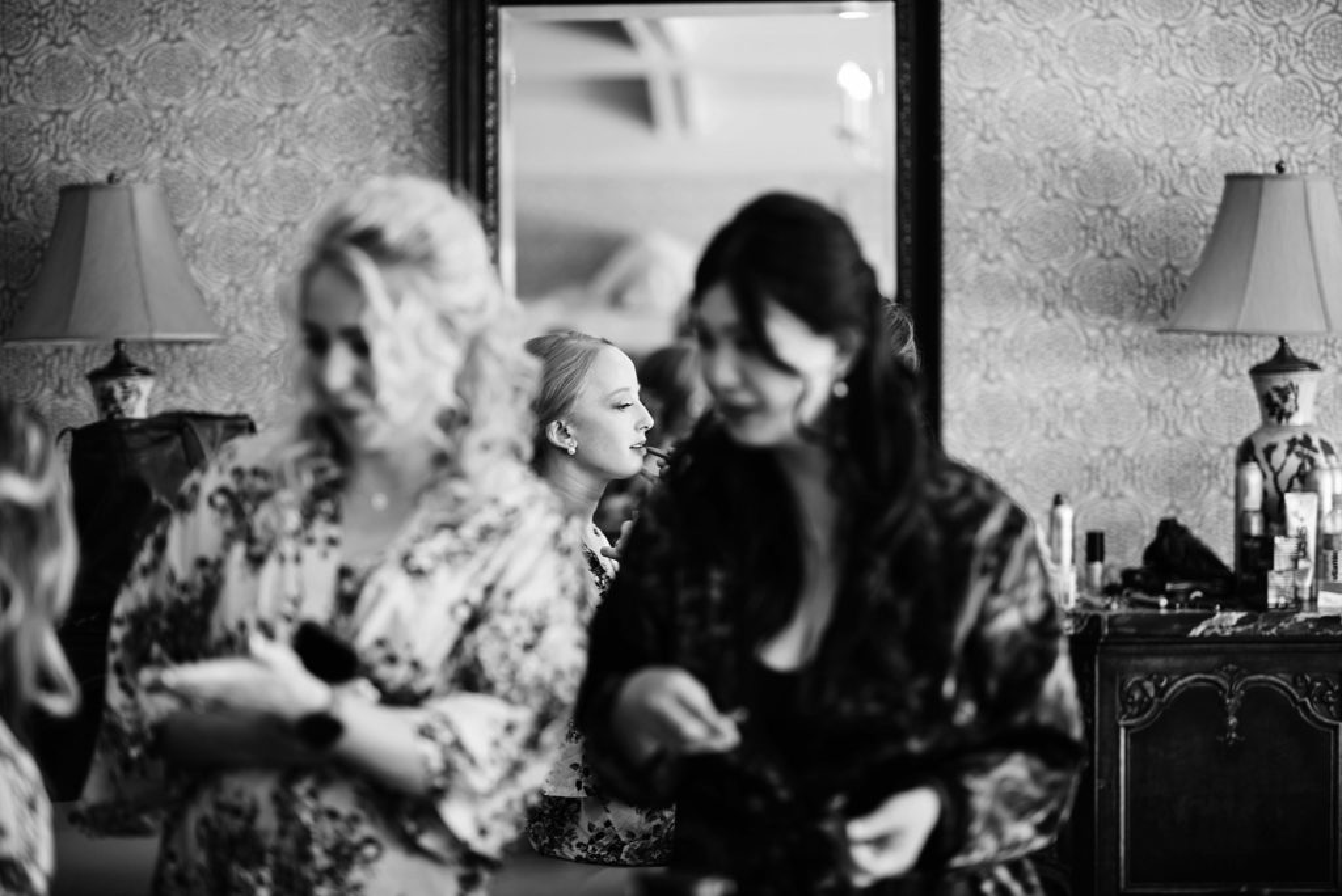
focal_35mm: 85
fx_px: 3170
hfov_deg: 23.9
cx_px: 671
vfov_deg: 16.1
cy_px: 448
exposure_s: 1/200
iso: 200
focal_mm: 85
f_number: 1.8
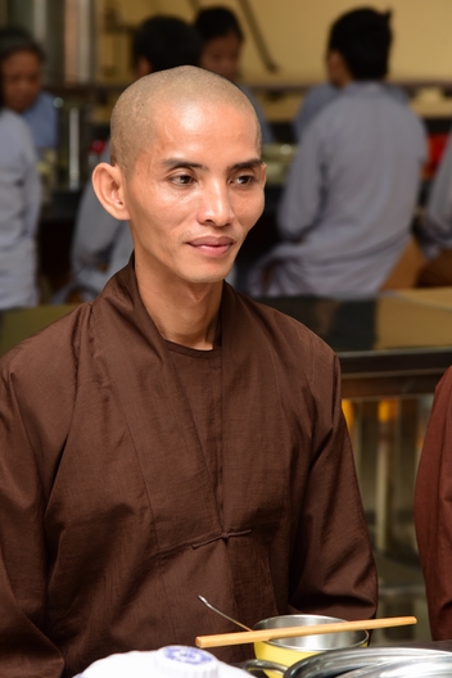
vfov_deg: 14.9
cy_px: 322
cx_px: 176
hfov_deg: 9.9
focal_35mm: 138
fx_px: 2599
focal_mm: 112
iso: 640
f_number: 5.6
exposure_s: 1/60
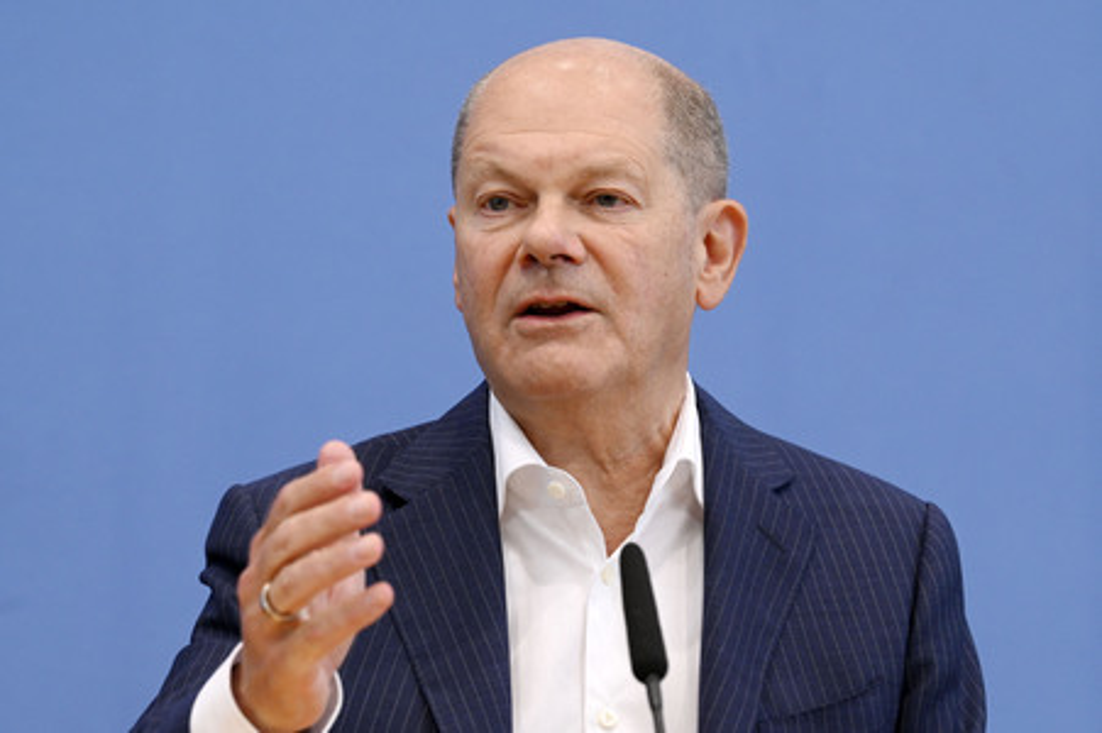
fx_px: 4588
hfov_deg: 13.7
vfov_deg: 9.1
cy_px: 366
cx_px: 551
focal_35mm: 150
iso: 4000
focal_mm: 150
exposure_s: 1/800
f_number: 6.3
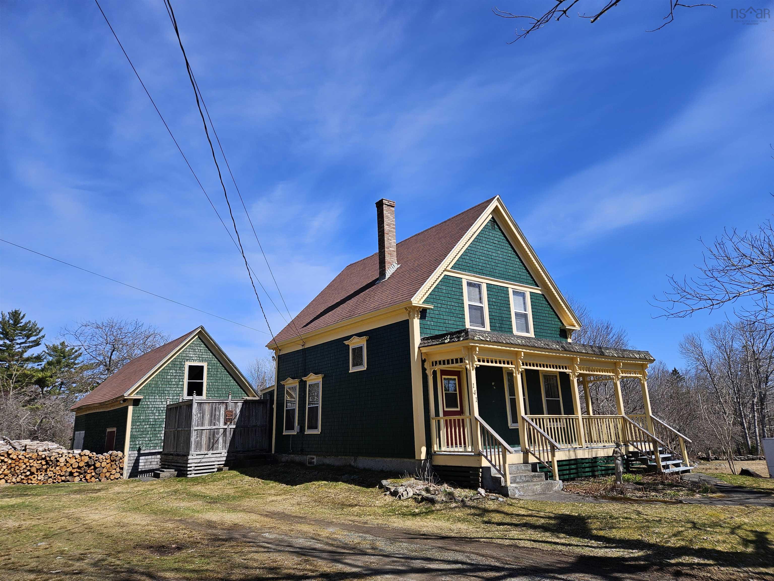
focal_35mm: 23
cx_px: 387
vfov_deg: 58.9
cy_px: 290
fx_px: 514
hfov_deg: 73.9
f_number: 1.8
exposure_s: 1/2016
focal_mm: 5.4
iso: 25
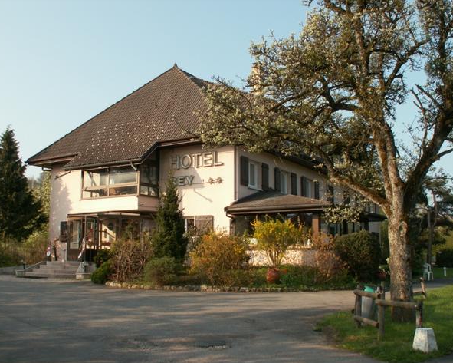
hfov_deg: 49.1
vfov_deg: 40.1
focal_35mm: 37
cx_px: 225
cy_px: 183
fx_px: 496
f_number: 5.6
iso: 50
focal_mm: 5.86
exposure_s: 1/125
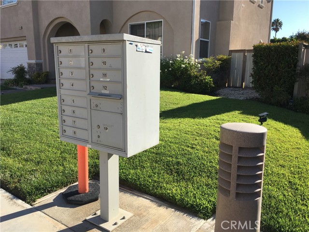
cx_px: 154
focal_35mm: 29
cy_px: 116
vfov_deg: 48.2
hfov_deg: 61.7
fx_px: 259
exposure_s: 1/1083
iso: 25
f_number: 2.2
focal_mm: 4.15
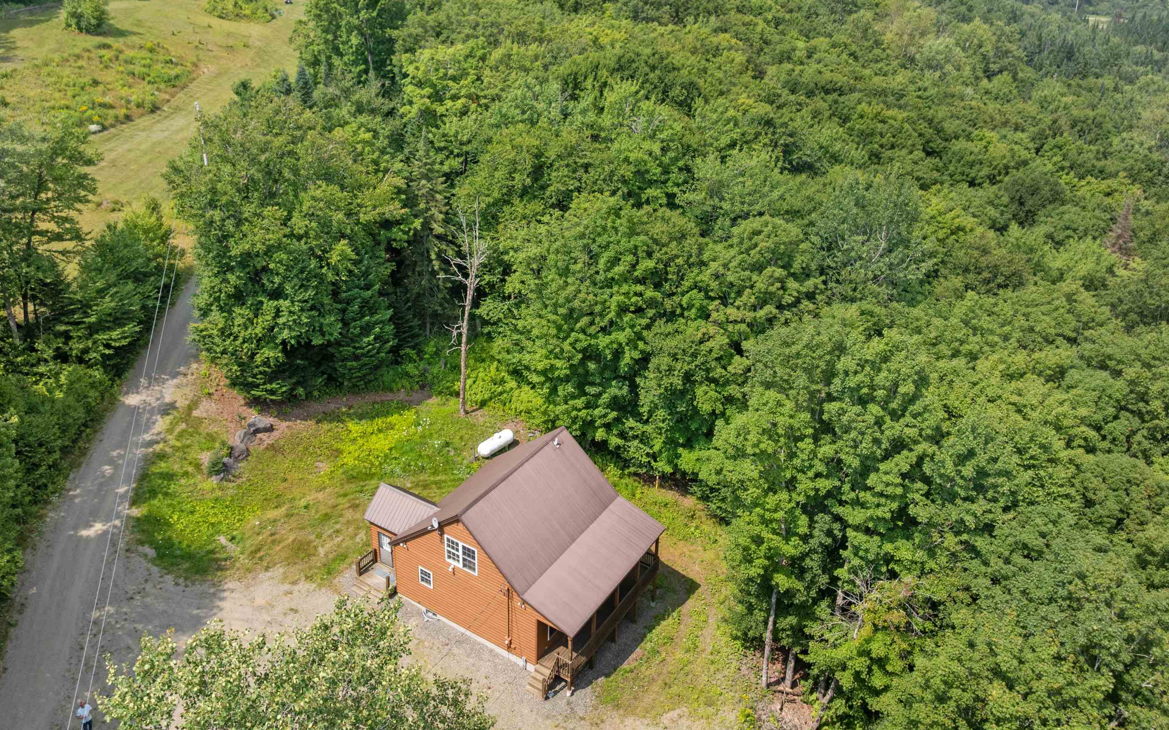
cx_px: 530
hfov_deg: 64.5
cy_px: 258
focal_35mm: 29
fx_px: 924
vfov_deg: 42.7
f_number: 2.8
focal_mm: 12.29
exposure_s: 1/1250
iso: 100
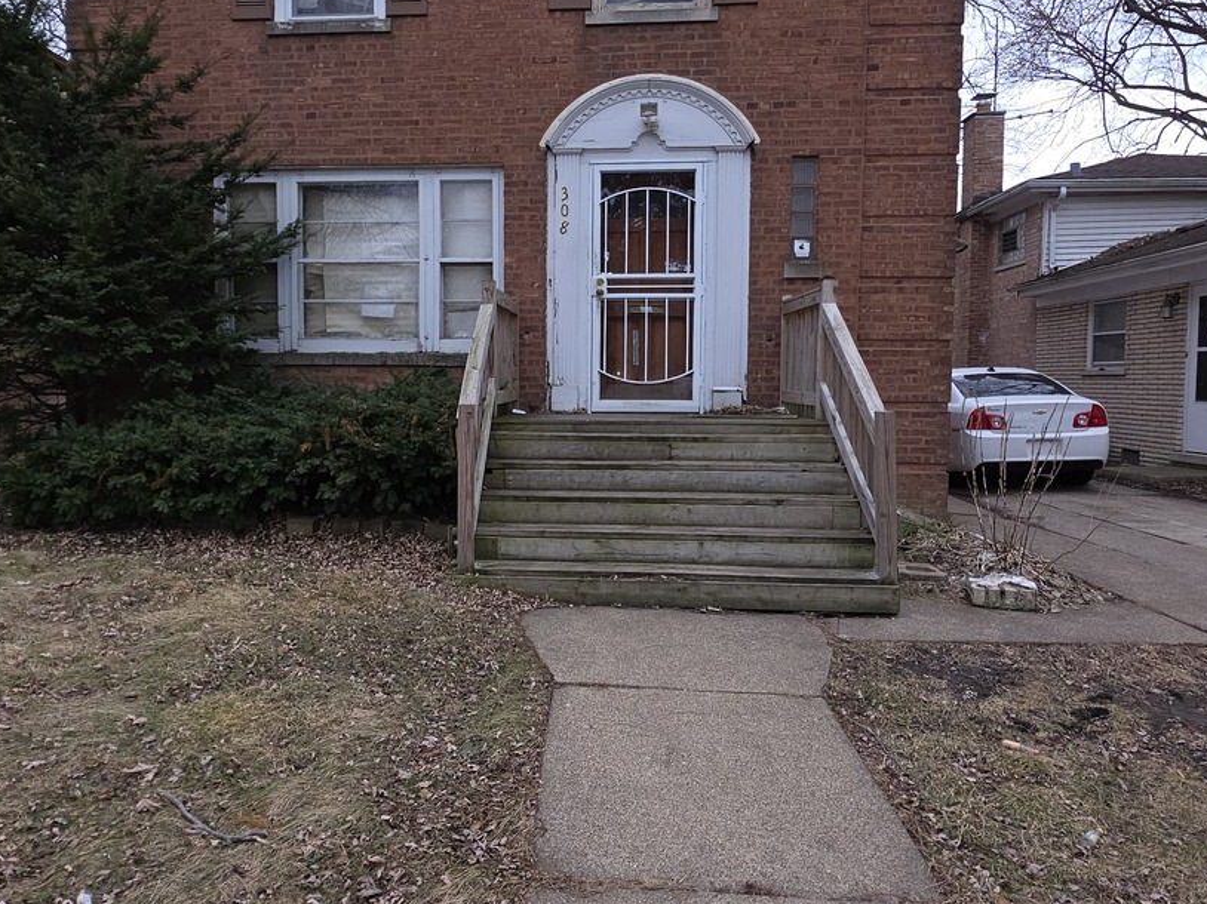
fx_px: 802
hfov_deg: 73.7
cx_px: 538
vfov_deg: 58.8
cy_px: 427
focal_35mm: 23
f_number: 1.9
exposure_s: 1/158
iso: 20
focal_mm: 2.2
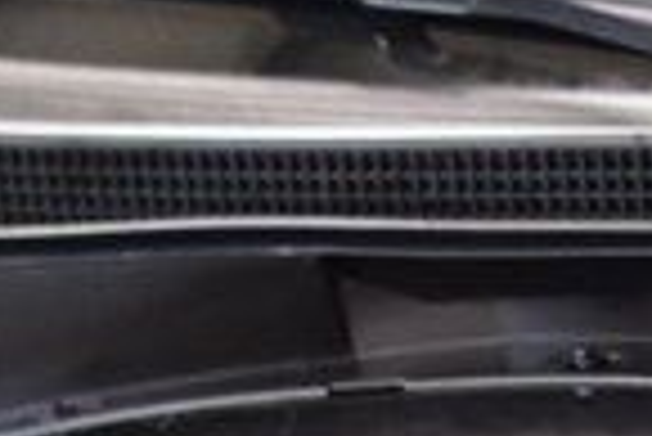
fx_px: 4605
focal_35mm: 254
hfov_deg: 7.6
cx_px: 1484
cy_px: 1144
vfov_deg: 5.2
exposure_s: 1/40
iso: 1600
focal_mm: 24
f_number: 2.8
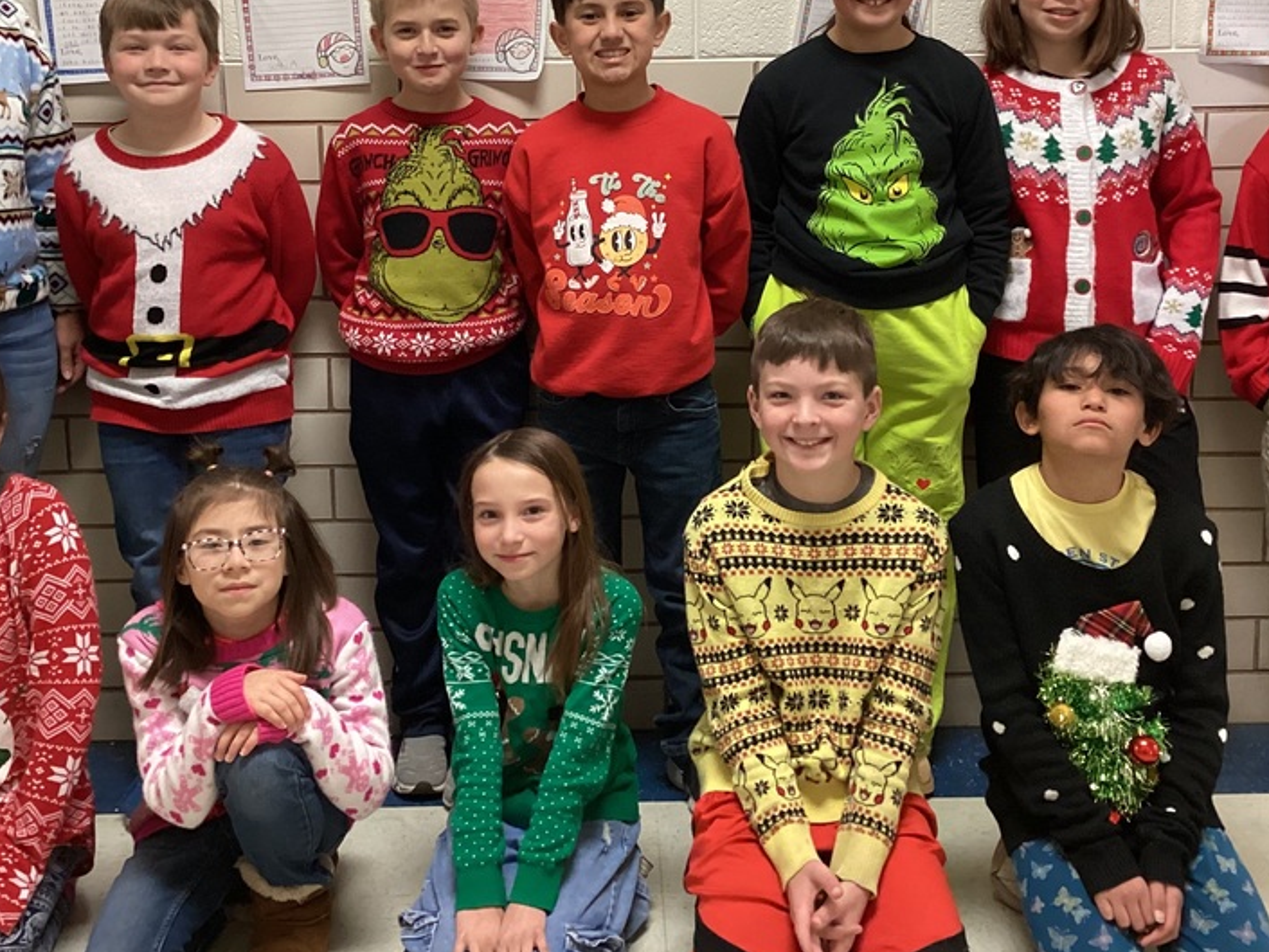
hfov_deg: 42.1
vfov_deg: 32.1
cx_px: 617
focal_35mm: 45
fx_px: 1650
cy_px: 360
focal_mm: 3.3
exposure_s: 1/40
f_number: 2.4
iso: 320
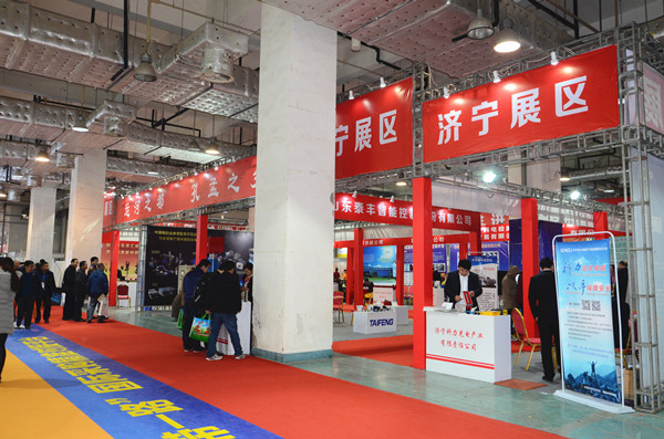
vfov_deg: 47.7
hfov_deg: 67.5
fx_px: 497
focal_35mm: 27
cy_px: 220
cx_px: 332
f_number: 5.6
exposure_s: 1/45
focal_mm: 18
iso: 800
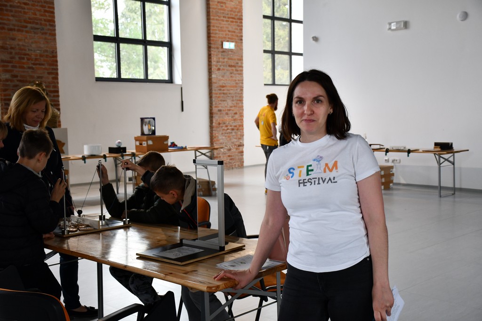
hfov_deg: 43.6
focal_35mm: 45
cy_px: 160
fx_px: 603
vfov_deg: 29.9
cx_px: 241
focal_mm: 30
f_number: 4
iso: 640
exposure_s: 1/250
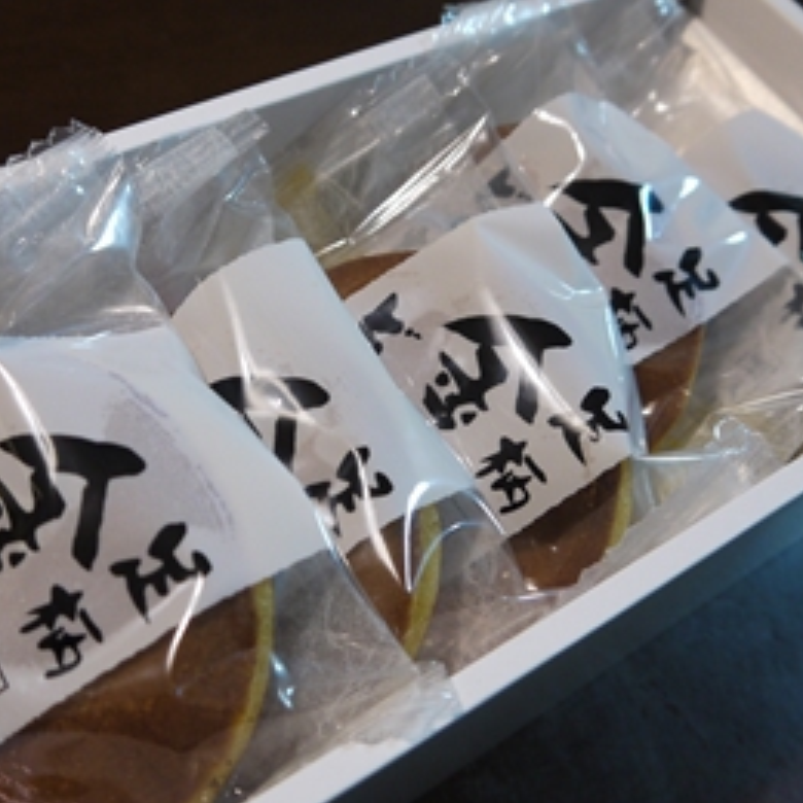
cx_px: 315
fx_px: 1312
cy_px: 403
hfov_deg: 33.9
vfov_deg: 34.0
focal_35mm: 50
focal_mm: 15
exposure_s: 1/30
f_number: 3.6
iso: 400
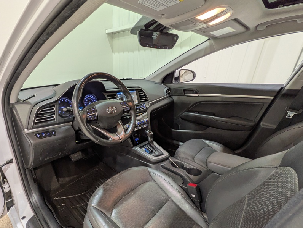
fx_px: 158
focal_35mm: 18
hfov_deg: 86.4
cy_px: 134
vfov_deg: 71.0
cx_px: 118
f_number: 2.2
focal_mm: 1.83
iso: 59
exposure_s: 1/33.3
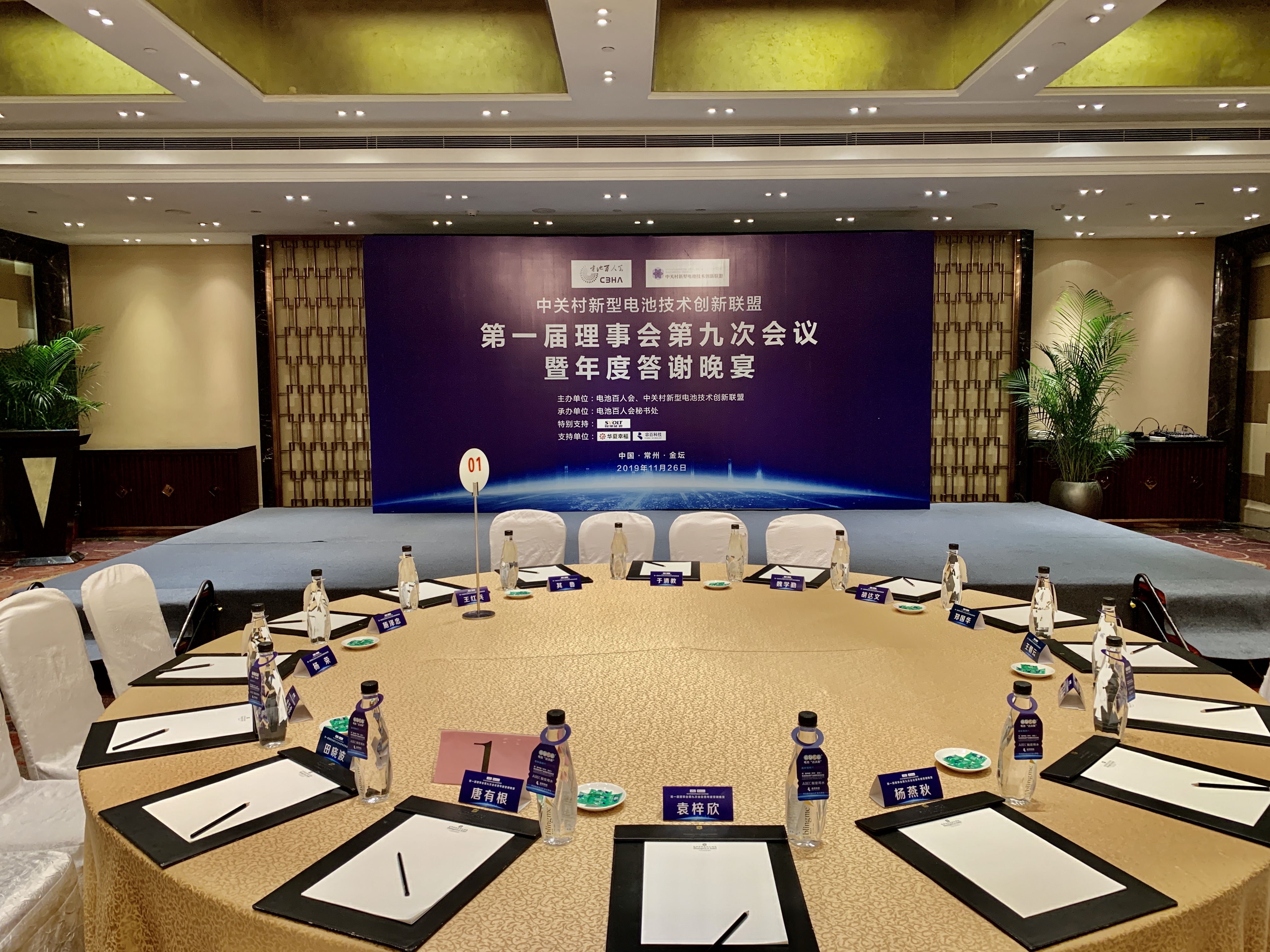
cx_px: 635
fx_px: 954
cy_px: 476
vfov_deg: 53.1
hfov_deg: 67.3
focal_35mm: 26
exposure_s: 1/50
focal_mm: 4.25
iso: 125
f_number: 1.8
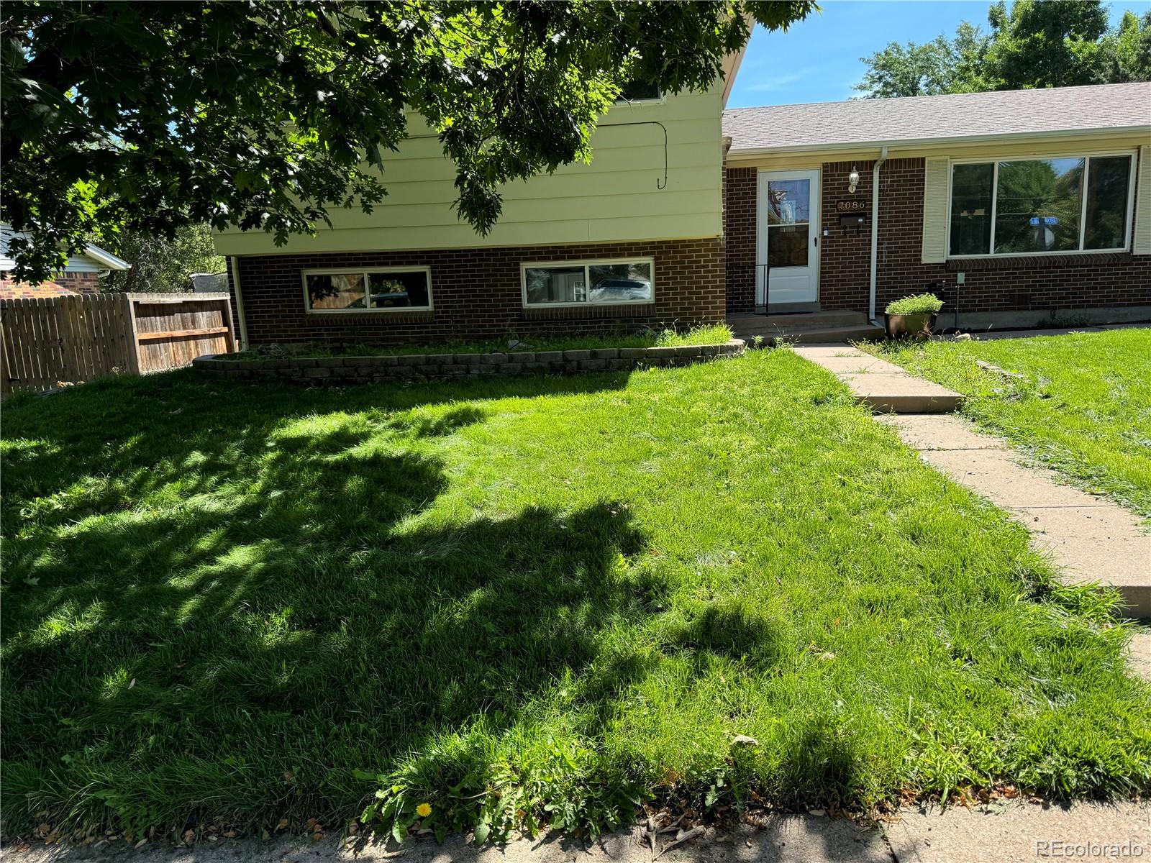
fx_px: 798
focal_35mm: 24
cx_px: 576
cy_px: 432
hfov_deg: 71.6
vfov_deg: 56.8
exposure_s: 1/1339
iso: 80
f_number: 1.78
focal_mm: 6.76
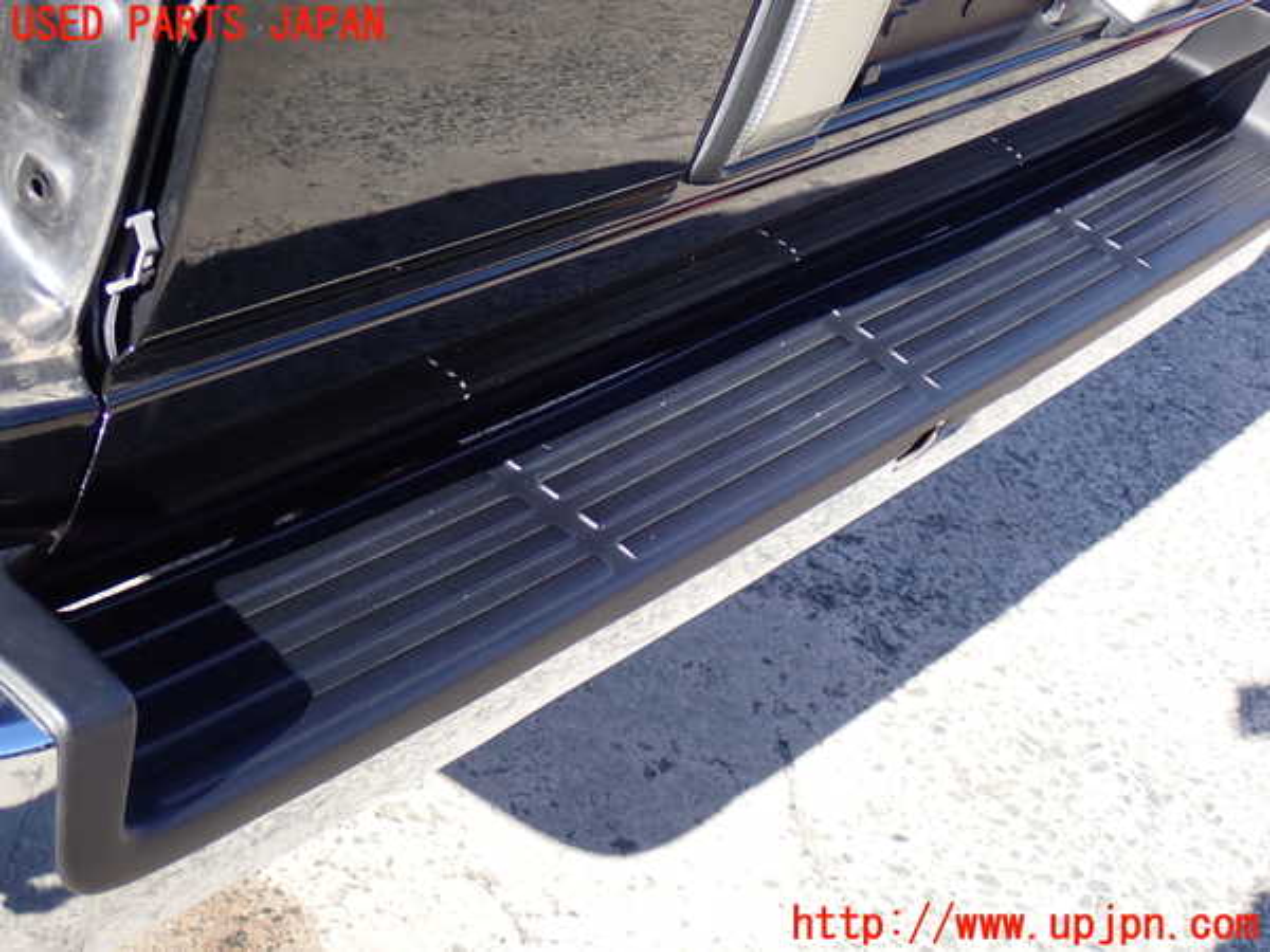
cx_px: 635
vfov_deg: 23.7
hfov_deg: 31.2
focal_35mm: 62
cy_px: 476
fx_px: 2275
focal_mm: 11.09
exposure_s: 1/200
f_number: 3.6
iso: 100
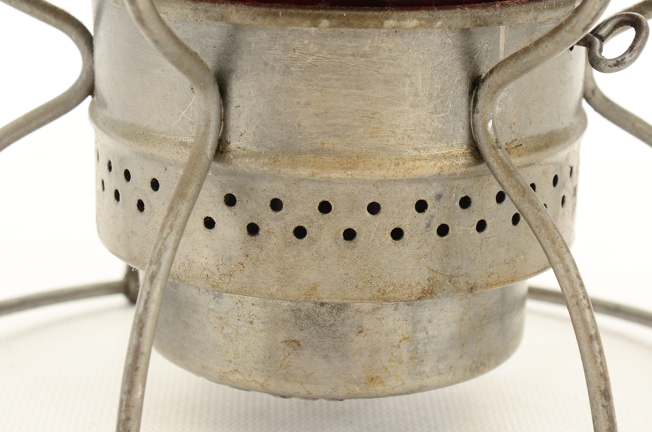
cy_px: 268
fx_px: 2060
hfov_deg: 18.0
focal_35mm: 114
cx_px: 333
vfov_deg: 12.0
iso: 250
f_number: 10
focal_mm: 50
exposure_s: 1/80
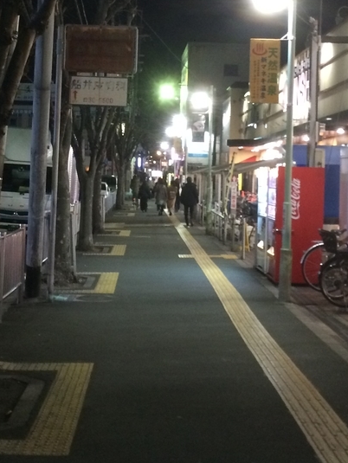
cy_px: 138
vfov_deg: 29.5
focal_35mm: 65
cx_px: 157
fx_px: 870
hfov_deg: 22.6
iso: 320
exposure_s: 1/17
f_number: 2.2
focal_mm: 4.15
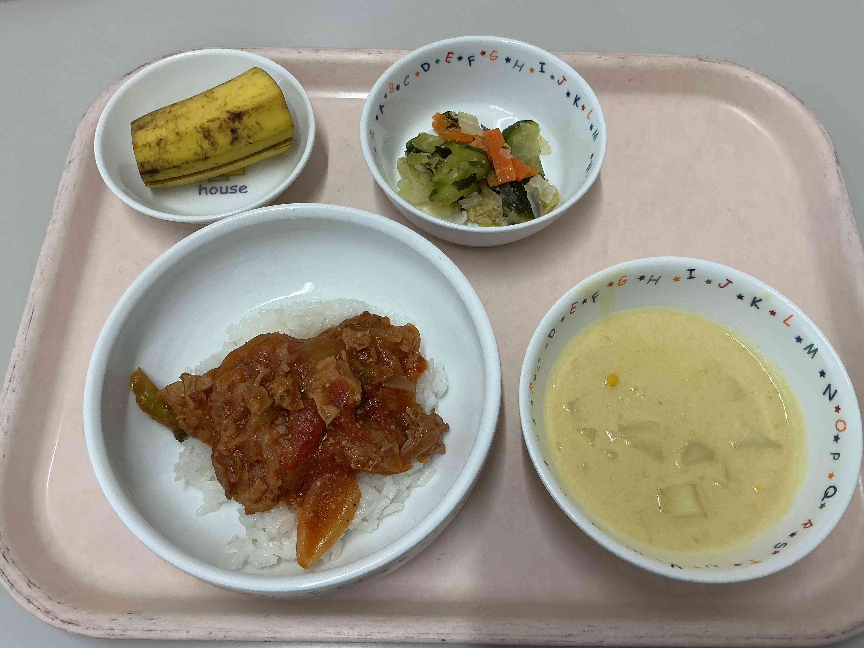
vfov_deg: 48.2
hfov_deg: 61.7
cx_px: 432
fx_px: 724
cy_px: 324
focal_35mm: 29
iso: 50
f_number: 1.8
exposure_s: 1/120
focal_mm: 3
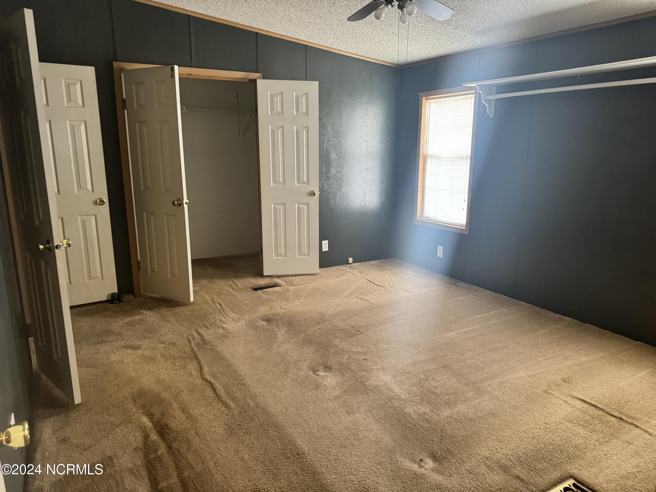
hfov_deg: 71.6
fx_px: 455
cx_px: 328
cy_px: 246
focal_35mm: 24
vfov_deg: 56.8
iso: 640
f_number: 1.78
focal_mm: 6.86
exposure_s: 1/60
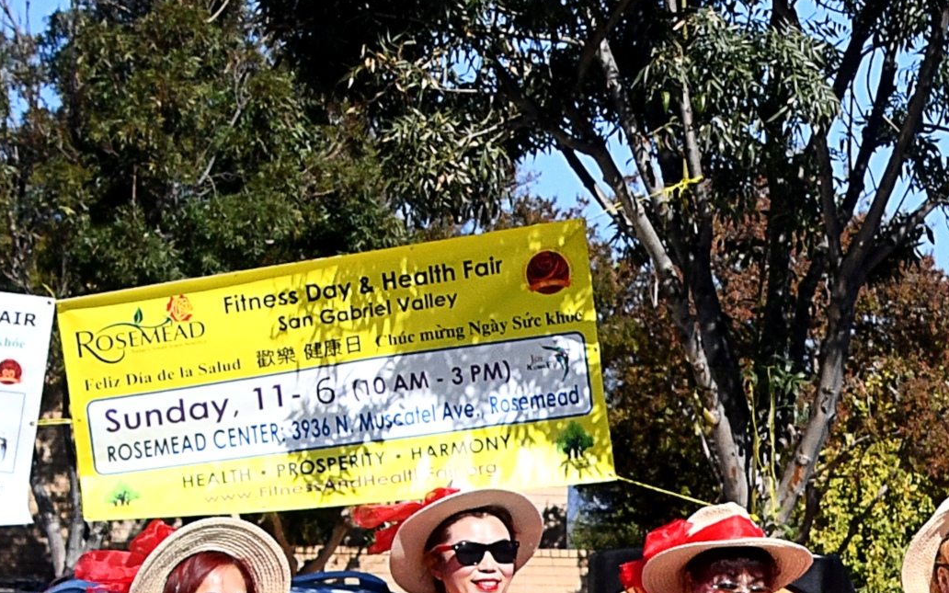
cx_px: 1046
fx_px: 2224
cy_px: 783
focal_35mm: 86
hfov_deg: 22.7
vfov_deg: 14.5
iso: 320
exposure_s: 1/1000
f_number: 8
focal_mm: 31
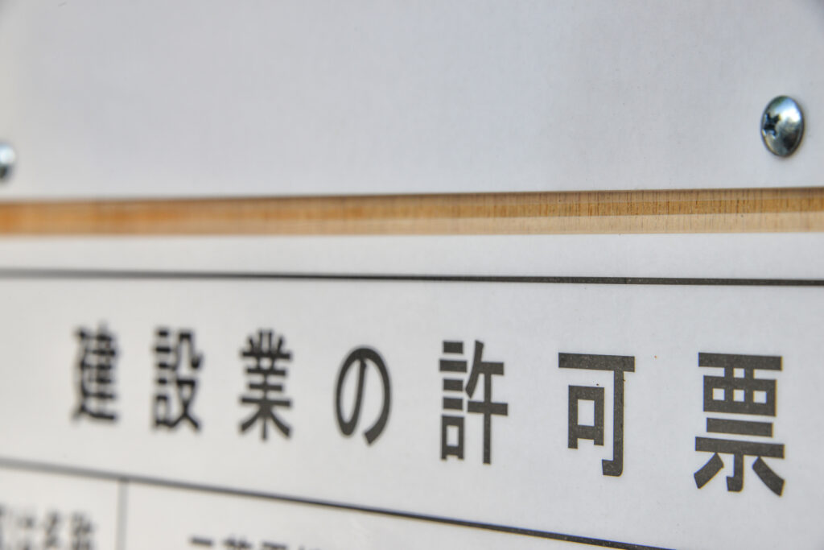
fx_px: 4349
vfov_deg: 7.2
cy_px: 275
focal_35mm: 190
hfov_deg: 10.8
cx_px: 412
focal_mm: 190
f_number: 14
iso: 400
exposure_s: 1/200
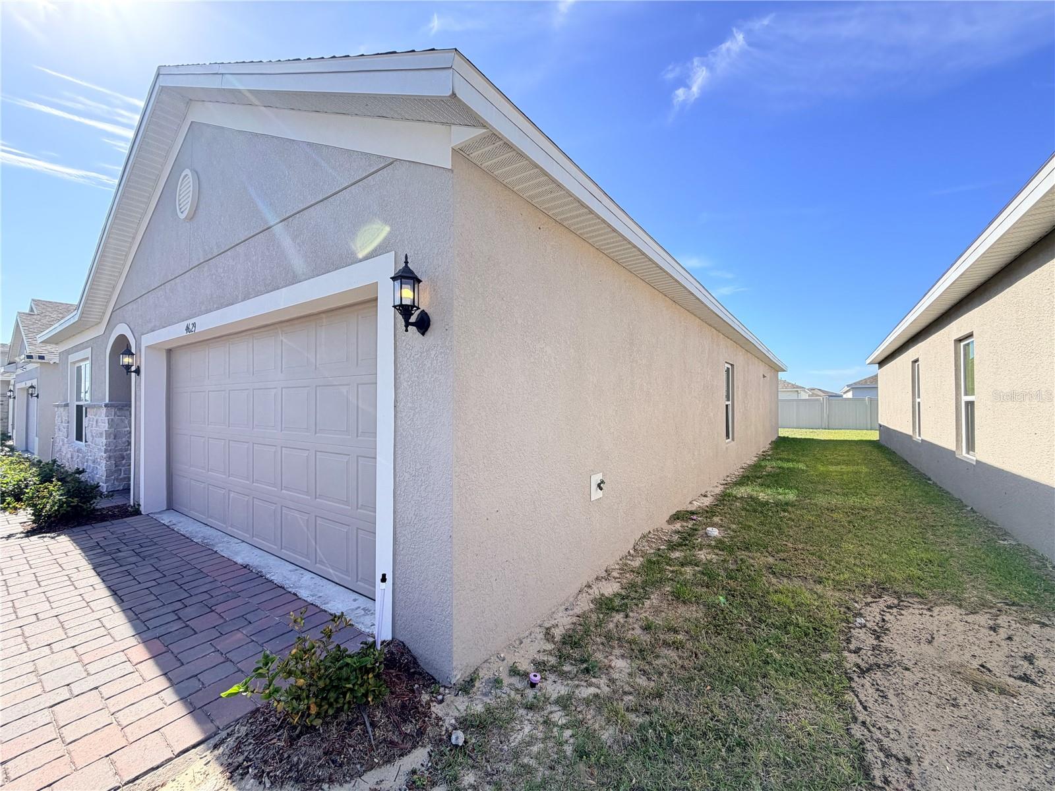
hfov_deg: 102.1
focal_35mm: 14
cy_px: 396
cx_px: 528
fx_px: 427
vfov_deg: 85.7
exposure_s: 1/502
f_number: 2.2
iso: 64
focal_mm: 2.22
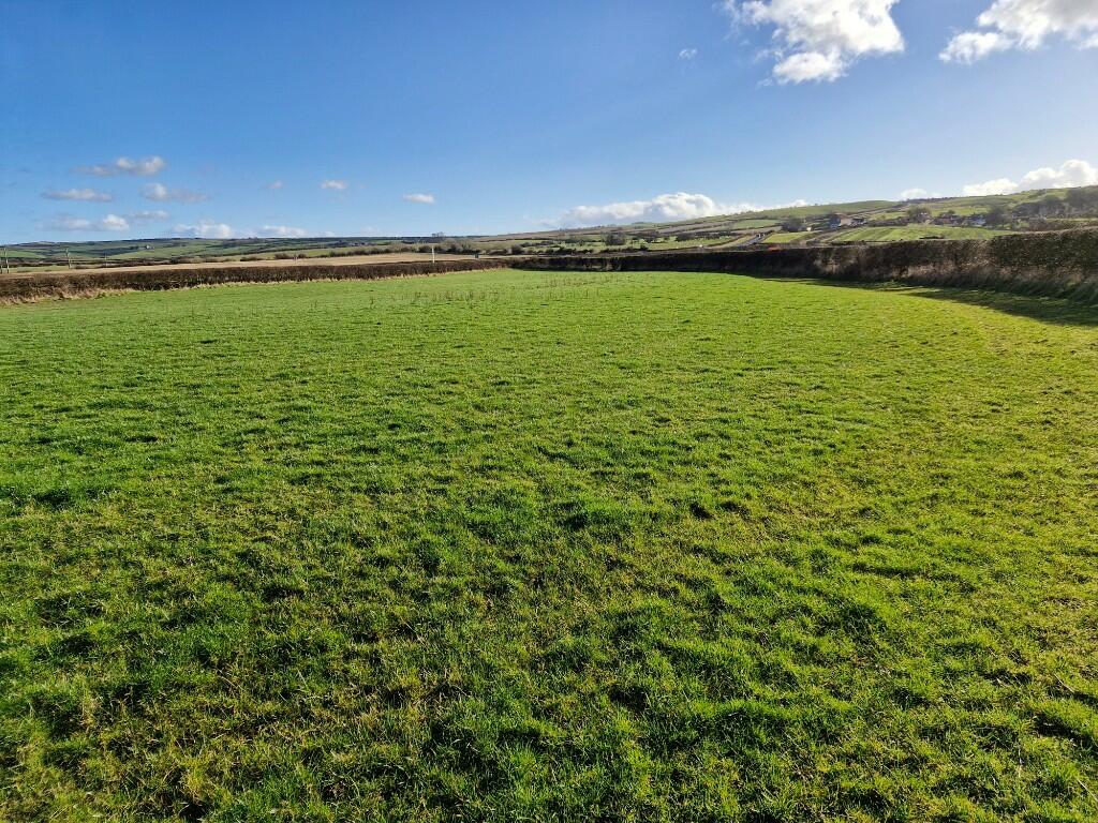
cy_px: 412
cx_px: 549
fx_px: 730
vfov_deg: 58.9
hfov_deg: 73.9
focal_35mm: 23
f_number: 1.8
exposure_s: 1/1864
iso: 50
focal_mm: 5.54
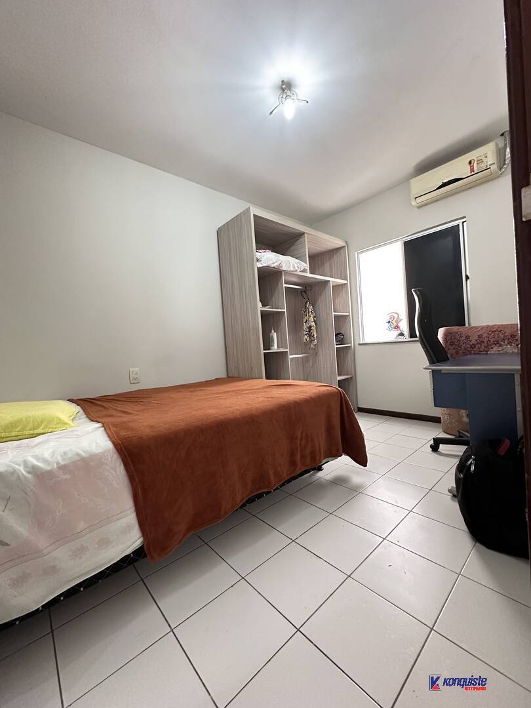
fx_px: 286
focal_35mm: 14
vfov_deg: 102.1
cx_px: 266
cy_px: 354
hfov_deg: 85.7
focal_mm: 2.22
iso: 800
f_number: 2.2
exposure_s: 1/60
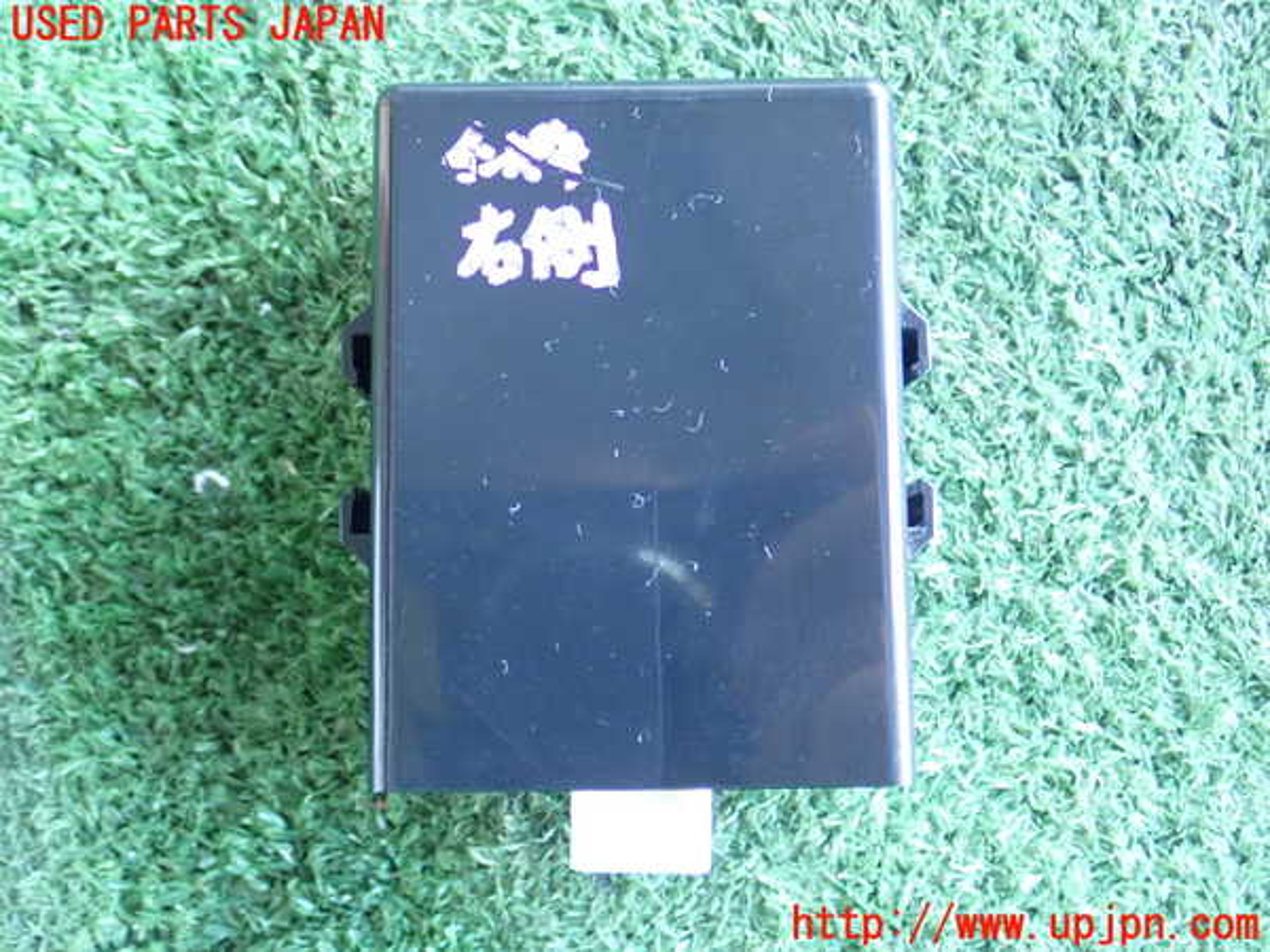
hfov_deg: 36.2
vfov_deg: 27.5
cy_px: 476
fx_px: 1944
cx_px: 635
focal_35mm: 53
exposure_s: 1/20
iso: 800
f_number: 3.4
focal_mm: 9.61
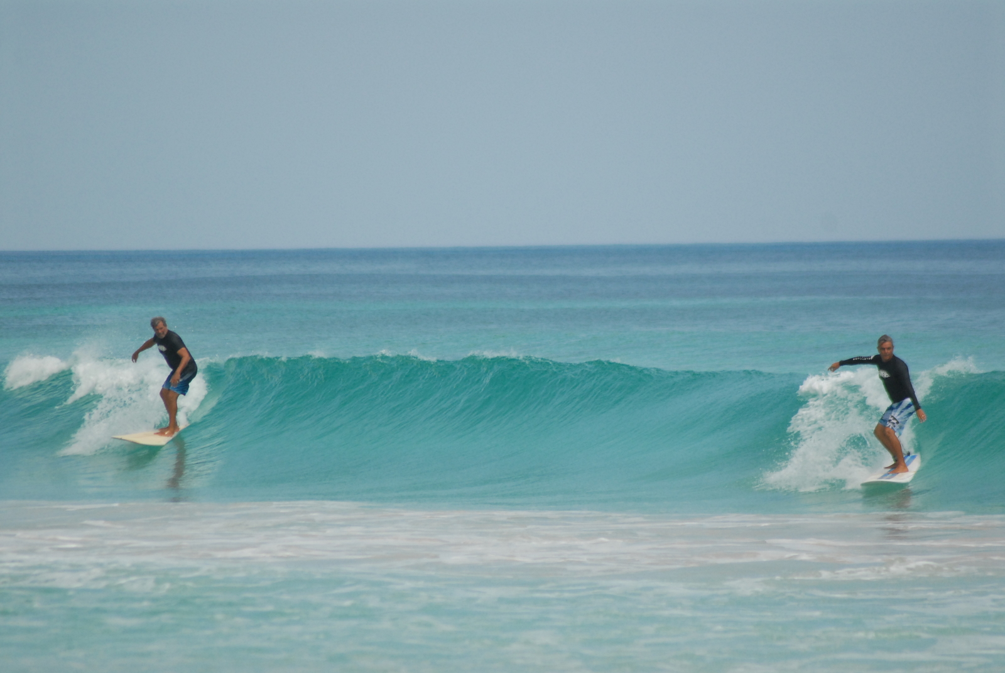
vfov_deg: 3.1
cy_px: 336
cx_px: 502
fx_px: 12577
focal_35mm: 450
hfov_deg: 4.6
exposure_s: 1/1600
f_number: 5.6
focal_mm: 300
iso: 400
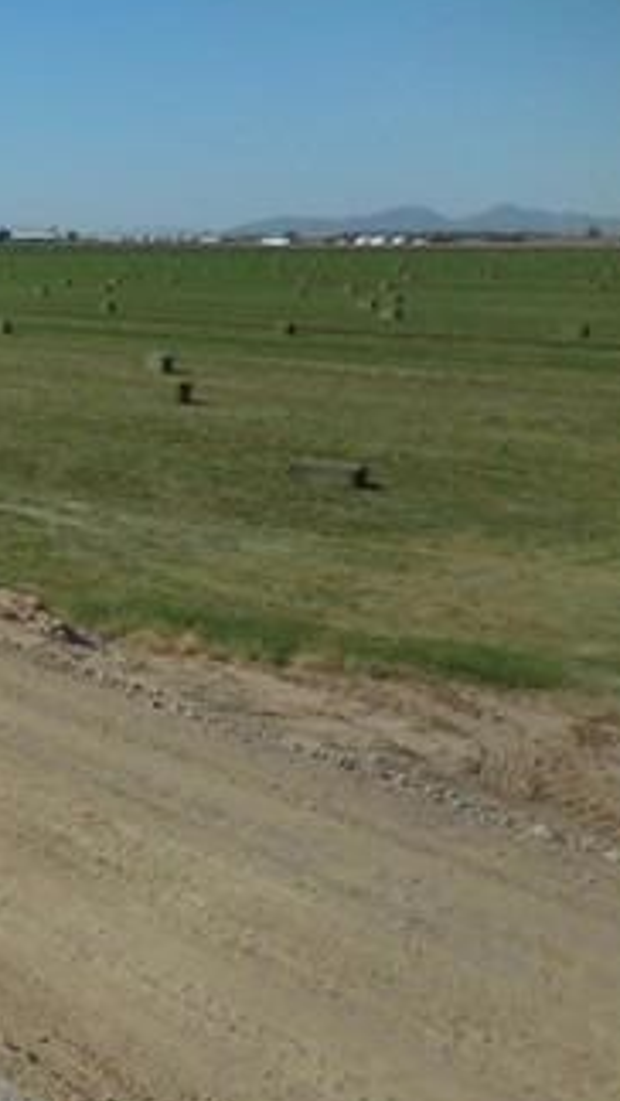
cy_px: 661
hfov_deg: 18.5
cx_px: -419
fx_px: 1576
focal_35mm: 54
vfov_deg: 38.3
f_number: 6.6
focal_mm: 4.5
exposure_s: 1/800
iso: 125
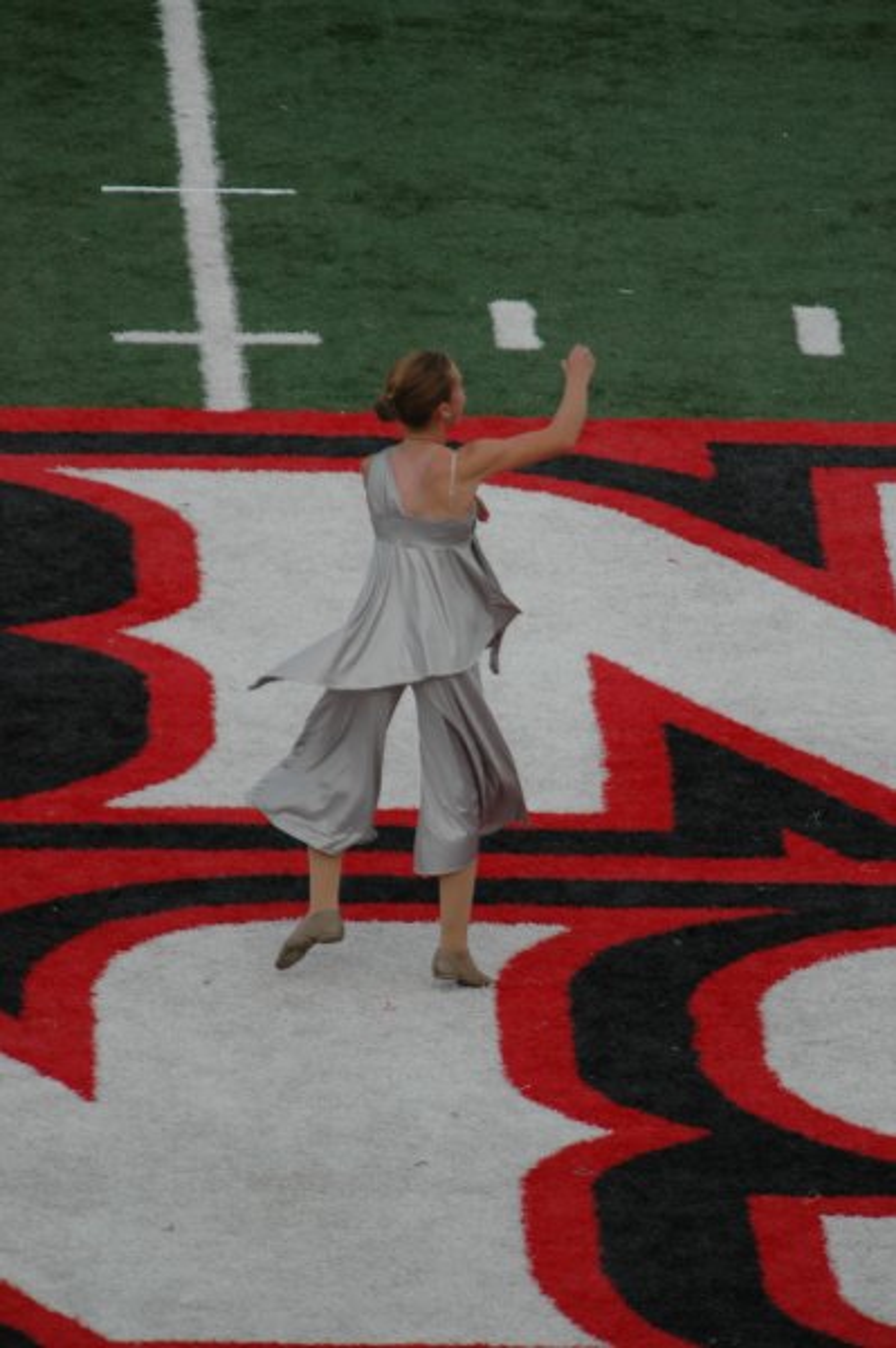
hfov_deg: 2.3
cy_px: 674
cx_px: 448
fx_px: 22437
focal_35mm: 600
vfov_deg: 3.4
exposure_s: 1/640
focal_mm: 400
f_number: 5.6
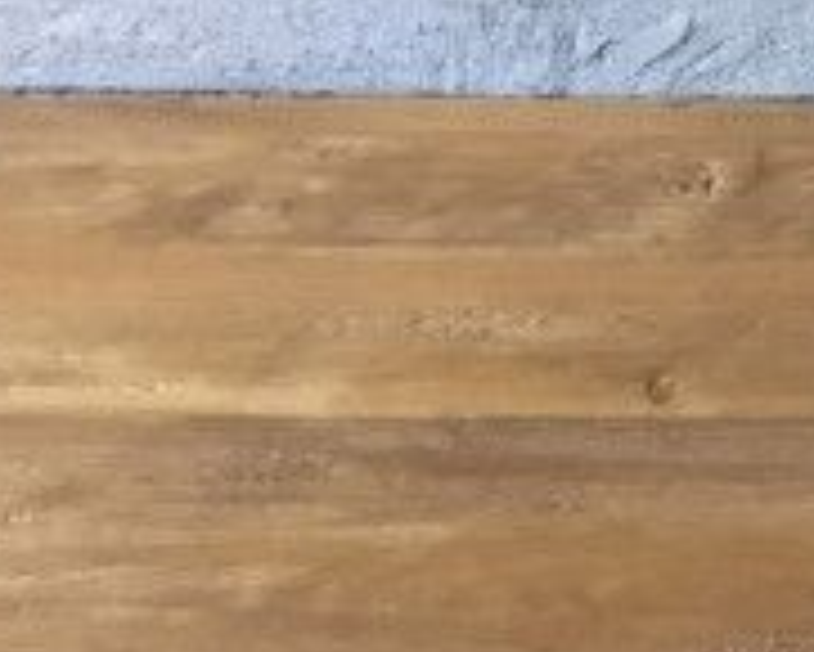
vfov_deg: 11.5
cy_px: 324
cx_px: 1520
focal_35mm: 134
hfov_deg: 12.9
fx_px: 3230
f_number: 2.4
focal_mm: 3.3
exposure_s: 1/33
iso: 25
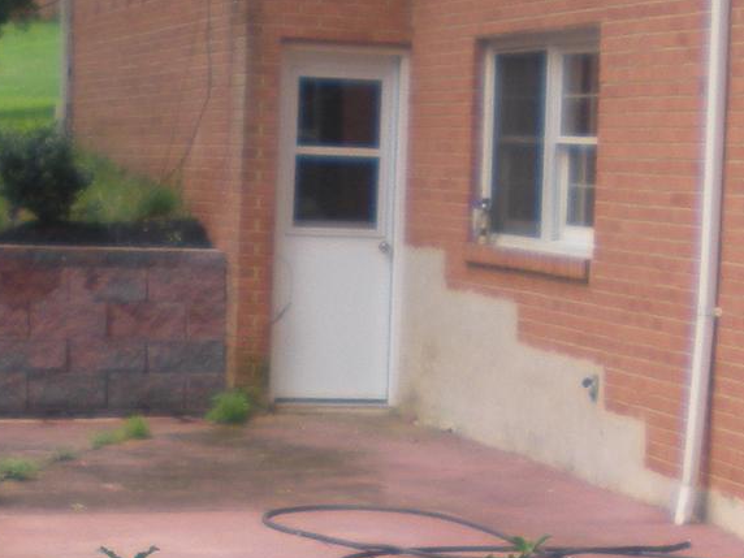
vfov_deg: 10.8
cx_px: 462
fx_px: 2923
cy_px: 554
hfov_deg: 14.5
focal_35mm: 136
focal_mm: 6.3
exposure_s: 1/222
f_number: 3.1
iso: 64
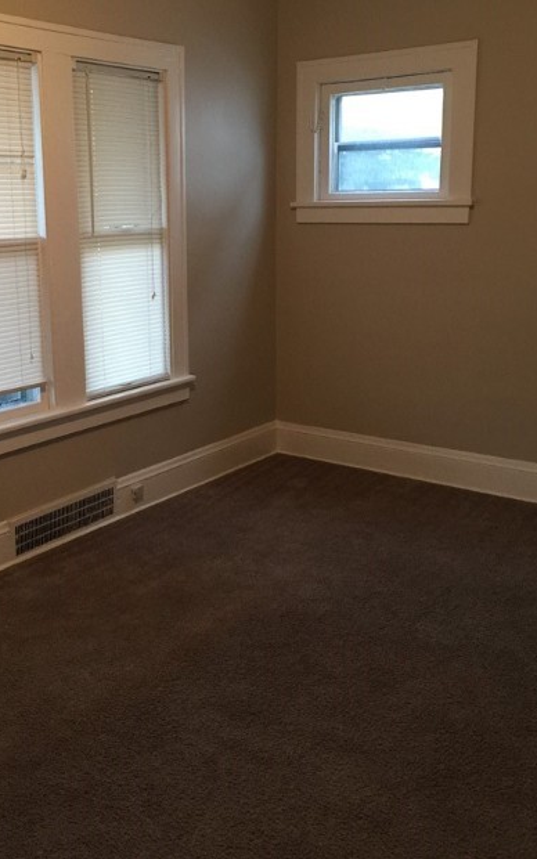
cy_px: 354
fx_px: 890
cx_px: 170
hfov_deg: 33.2
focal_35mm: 38
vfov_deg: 51.3
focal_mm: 4.15
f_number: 2.2
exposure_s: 1/15
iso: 125
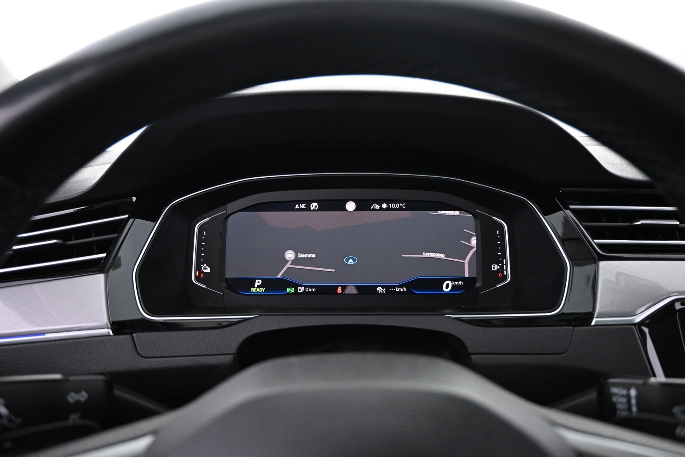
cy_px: 228
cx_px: 342
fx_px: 457
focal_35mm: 24
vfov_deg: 53.1
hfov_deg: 73.7
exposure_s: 1/25
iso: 2500
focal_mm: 16
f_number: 3.5
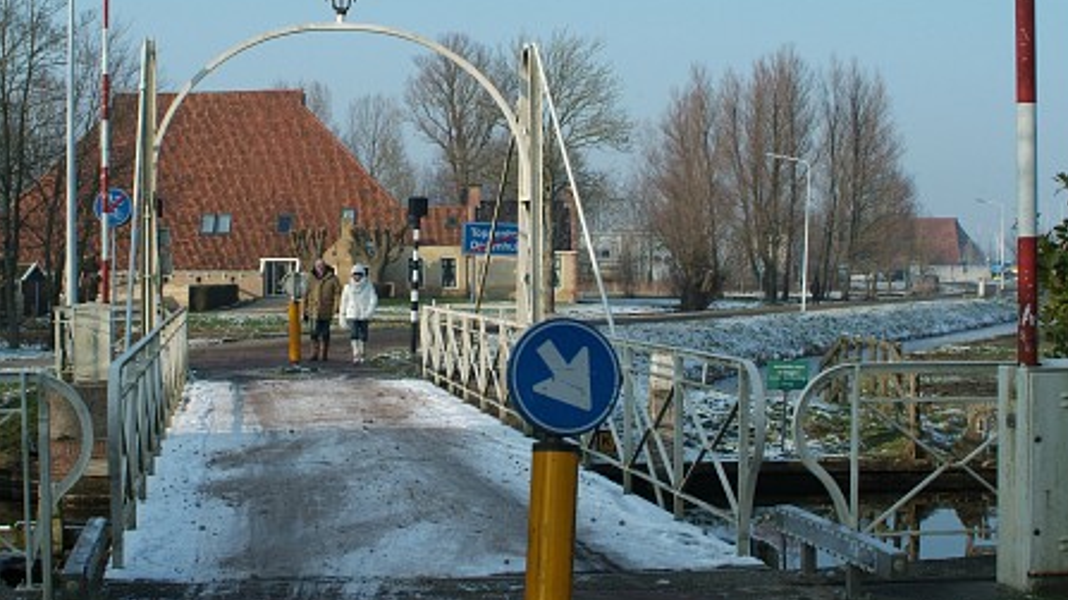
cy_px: 267
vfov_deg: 21.4
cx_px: 535
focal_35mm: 56
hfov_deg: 37.2
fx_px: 1585
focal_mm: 35
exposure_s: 1/350
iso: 400
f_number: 11
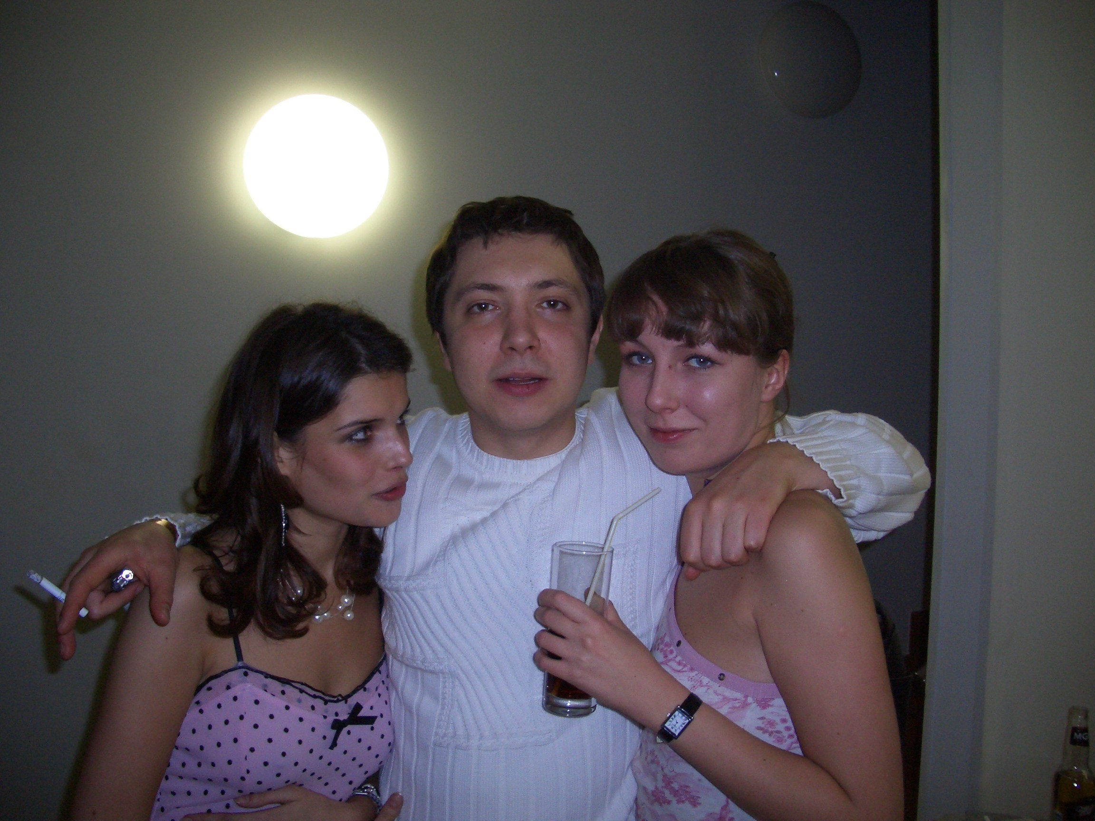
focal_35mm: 35
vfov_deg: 40.7
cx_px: 548
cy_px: 410
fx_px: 1107
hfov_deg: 52.6
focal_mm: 5.8
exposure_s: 1/60
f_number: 2.6
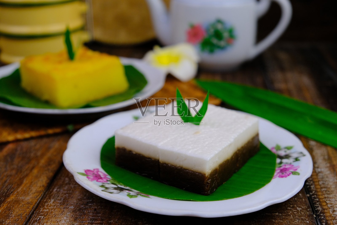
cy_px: 112
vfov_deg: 28.7
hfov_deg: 41.9
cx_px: 168
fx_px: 440
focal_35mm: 47
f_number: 4
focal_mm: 31.5
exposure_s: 1/180
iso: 1000
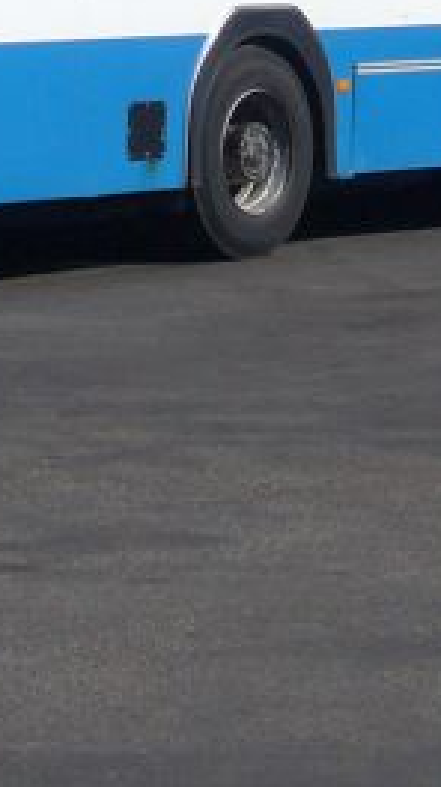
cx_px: 343
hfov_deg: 4.4
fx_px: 5732
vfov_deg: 7.8
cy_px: -159
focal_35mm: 275
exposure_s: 1/320
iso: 100
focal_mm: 12.3
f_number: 8.5
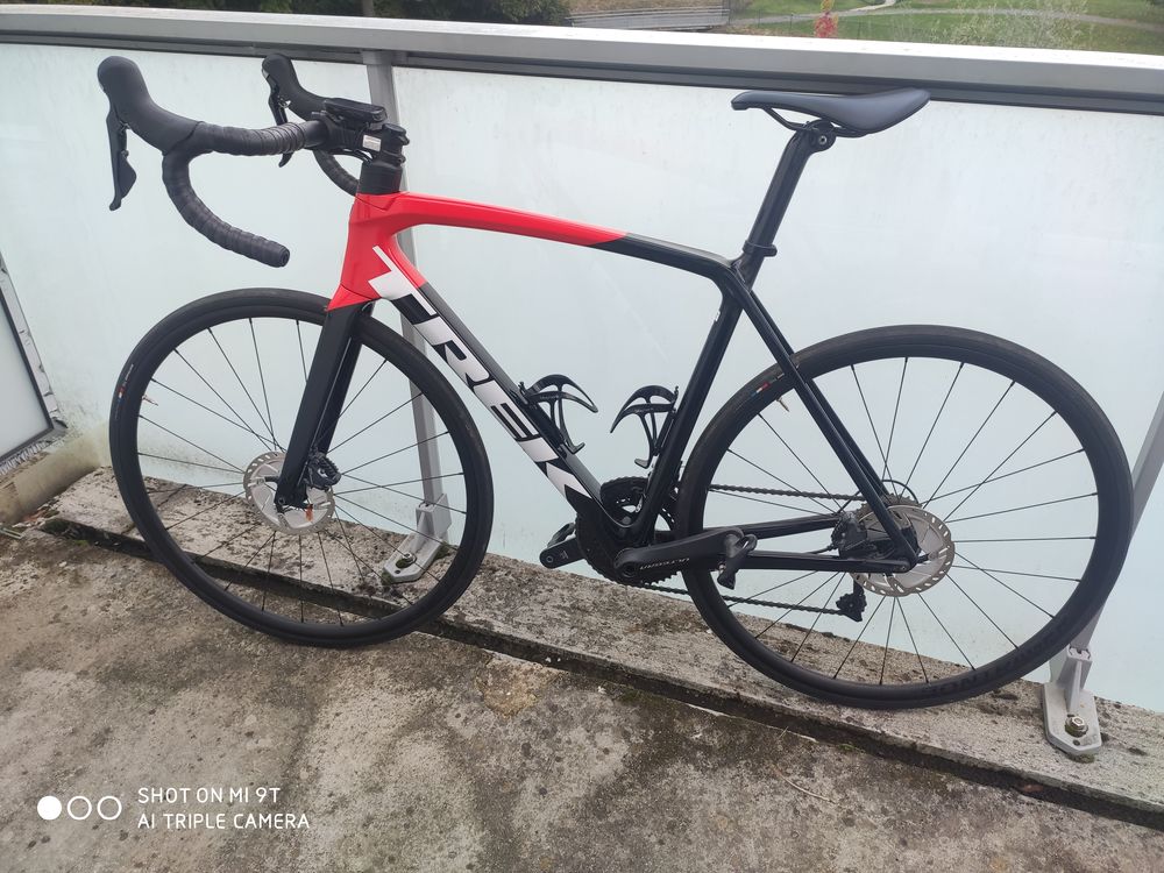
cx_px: 582
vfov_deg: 53.1
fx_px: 874
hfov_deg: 67.3
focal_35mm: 26
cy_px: 436
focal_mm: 4.77
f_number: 1.75
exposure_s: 1/50
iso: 142
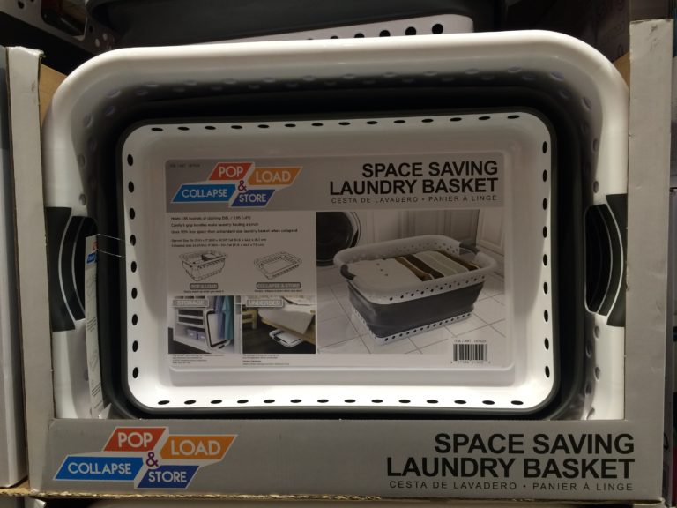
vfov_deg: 48.2
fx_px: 567
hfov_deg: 61.7
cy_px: 254
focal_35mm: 29
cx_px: 338
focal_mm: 4.15
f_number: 2.2
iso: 80
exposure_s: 1/30
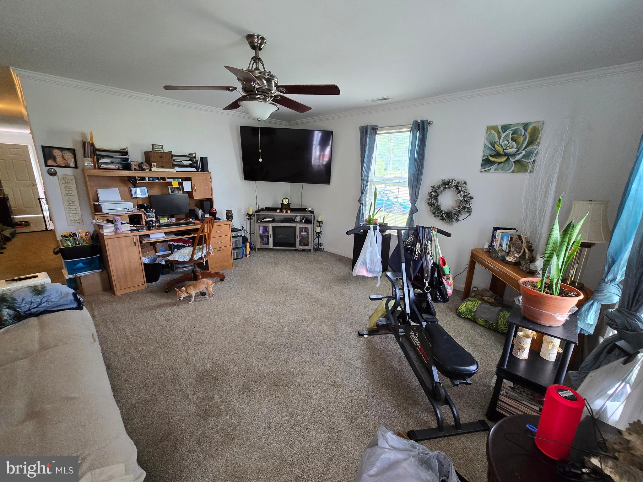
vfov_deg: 89.9
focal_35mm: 13
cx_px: 322
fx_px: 241
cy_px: 241
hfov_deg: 106.2
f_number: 2.2
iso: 250
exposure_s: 1/60
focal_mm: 2.2
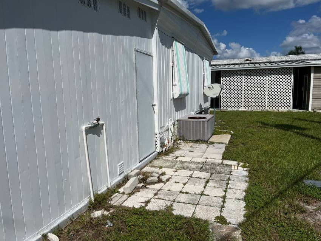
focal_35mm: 26
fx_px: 241
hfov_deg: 67.3
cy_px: 120
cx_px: 160
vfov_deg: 53.0
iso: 50
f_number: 1.6
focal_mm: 5.1
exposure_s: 1/15152
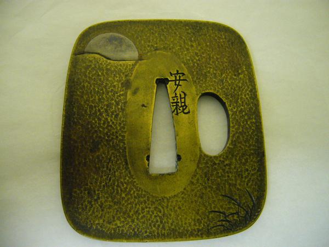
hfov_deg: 52.6
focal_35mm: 35
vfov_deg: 40.7
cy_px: 124
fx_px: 333
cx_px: 164
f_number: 2.8
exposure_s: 1/30
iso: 400
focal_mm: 5.8
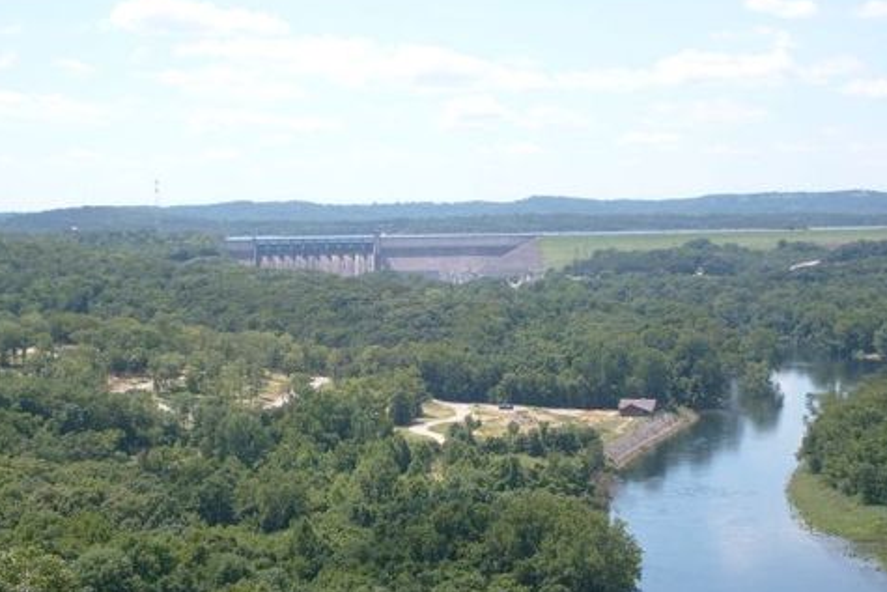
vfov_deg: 16.3
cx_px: 429
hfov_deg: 24.2
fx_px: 2070
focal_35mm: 84
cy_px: 347
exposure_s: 1/90
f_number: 9.8
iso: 80
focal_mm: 12
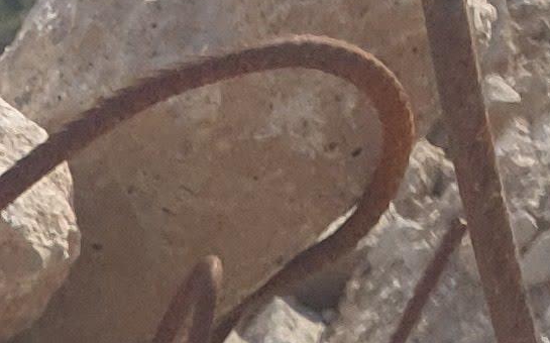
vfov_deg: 5.3
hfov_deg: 9.1
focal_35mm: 204
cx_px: -849
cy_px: 1603
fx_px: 3056
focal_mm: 4.32
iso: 50
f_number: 2.4
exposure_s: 1/1927
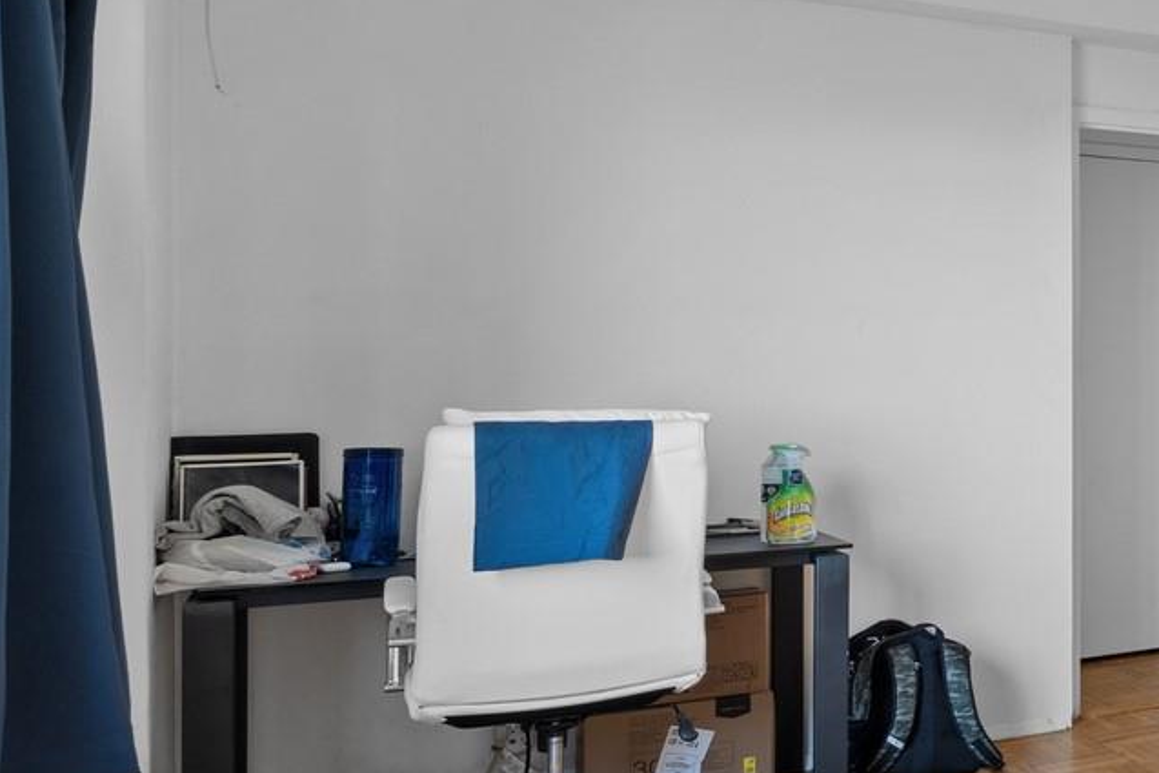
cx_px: 1845
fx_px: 1449
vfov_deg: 29.9
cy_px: 345
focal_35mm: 45
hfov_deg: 26.5
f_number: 10
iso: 400
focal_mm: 14
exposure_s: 1/4
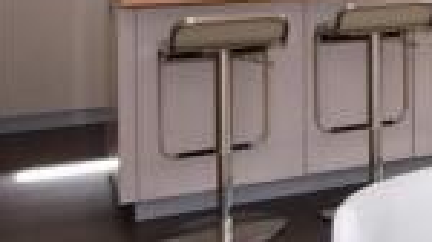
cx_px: 801
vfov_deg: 14.4
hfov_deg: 19.3
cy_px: -94
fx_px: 906
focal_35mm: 79
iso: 400
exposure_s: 1/13
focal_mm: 11.5
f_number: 11
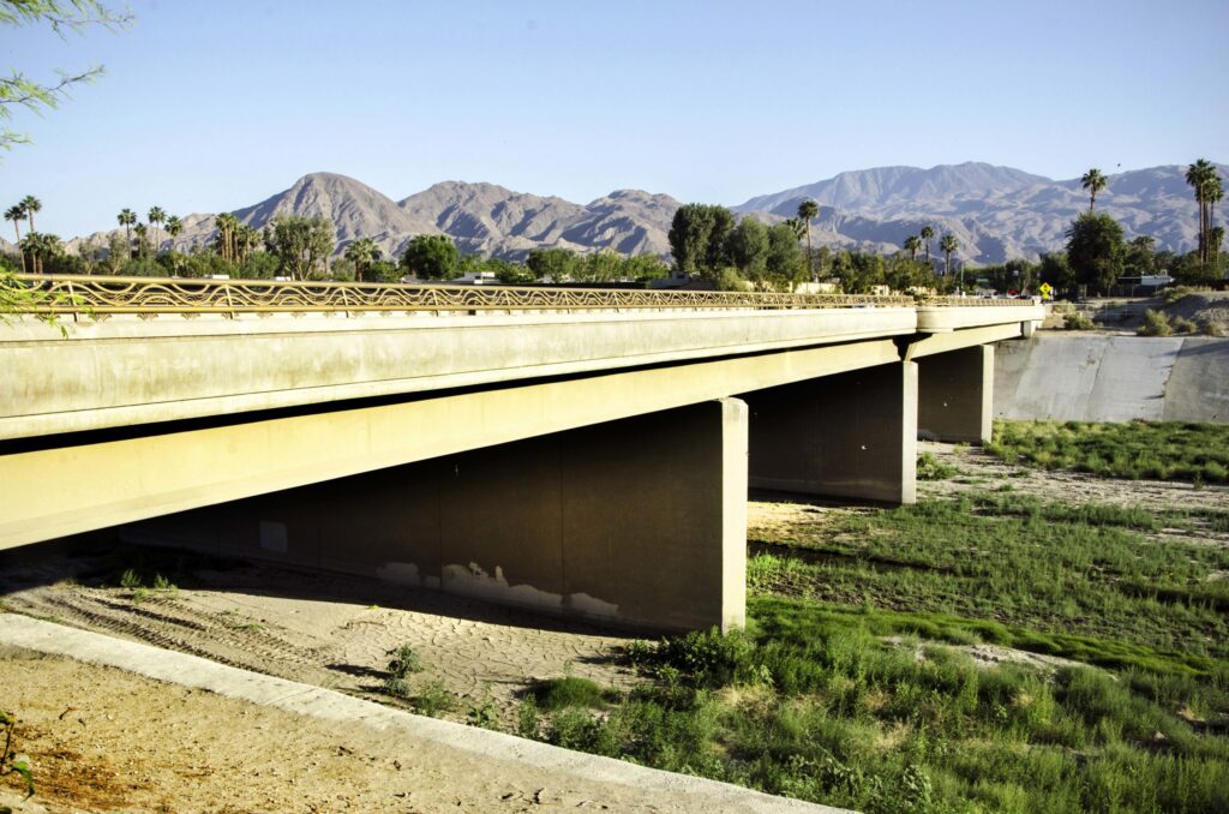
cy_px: 407
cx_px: 614
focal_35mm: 39
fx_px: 1329
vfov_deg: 34.1
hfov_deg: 49.6
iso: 400
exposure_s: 1/250
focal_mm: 26
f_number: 16
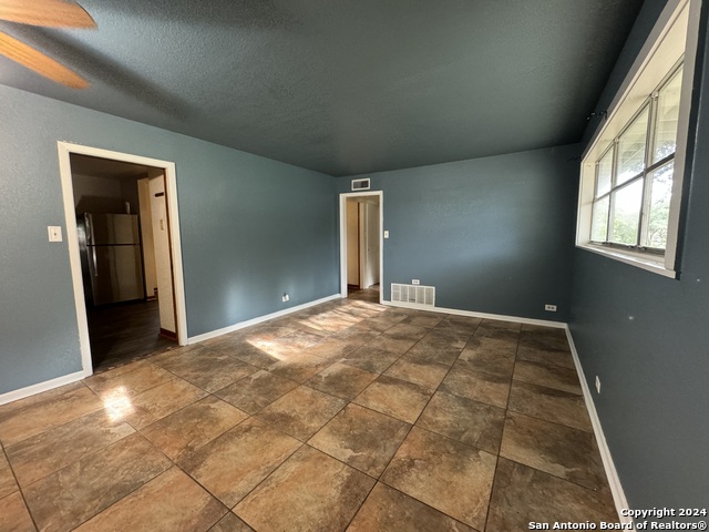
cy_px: 266
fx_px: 287
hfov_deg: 102.1
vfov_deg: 85.7
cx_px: 354
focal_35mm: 14
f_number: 2.2
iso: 500
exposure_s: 1/60
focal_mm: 2.22
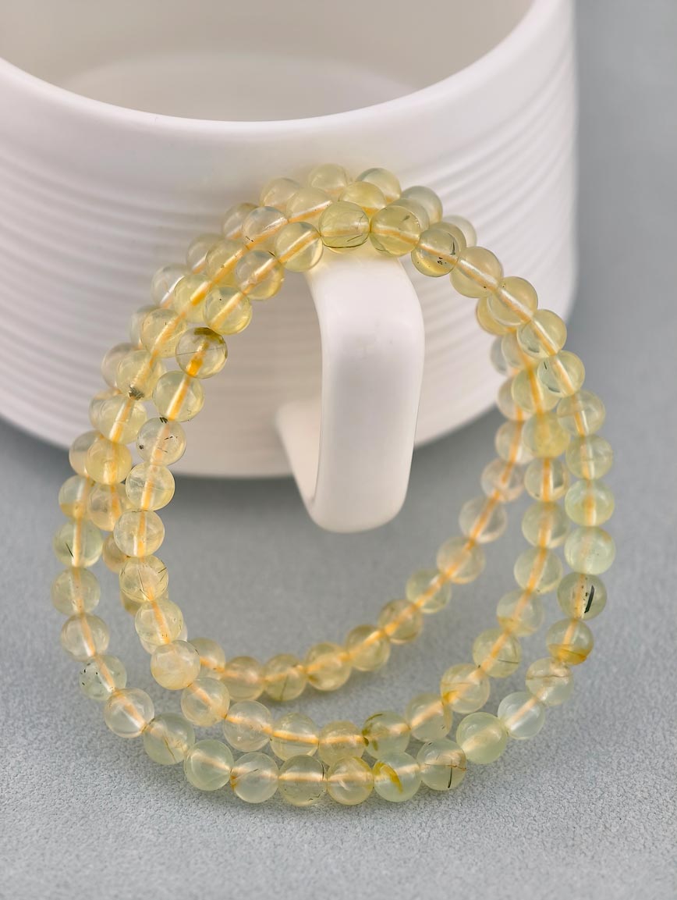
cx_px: 338
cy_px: 450
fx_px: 2211
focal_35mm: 85
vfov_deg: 23.0
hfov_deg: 17.4
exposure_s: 1/160
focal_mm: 22.48
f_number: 2.67
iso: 125
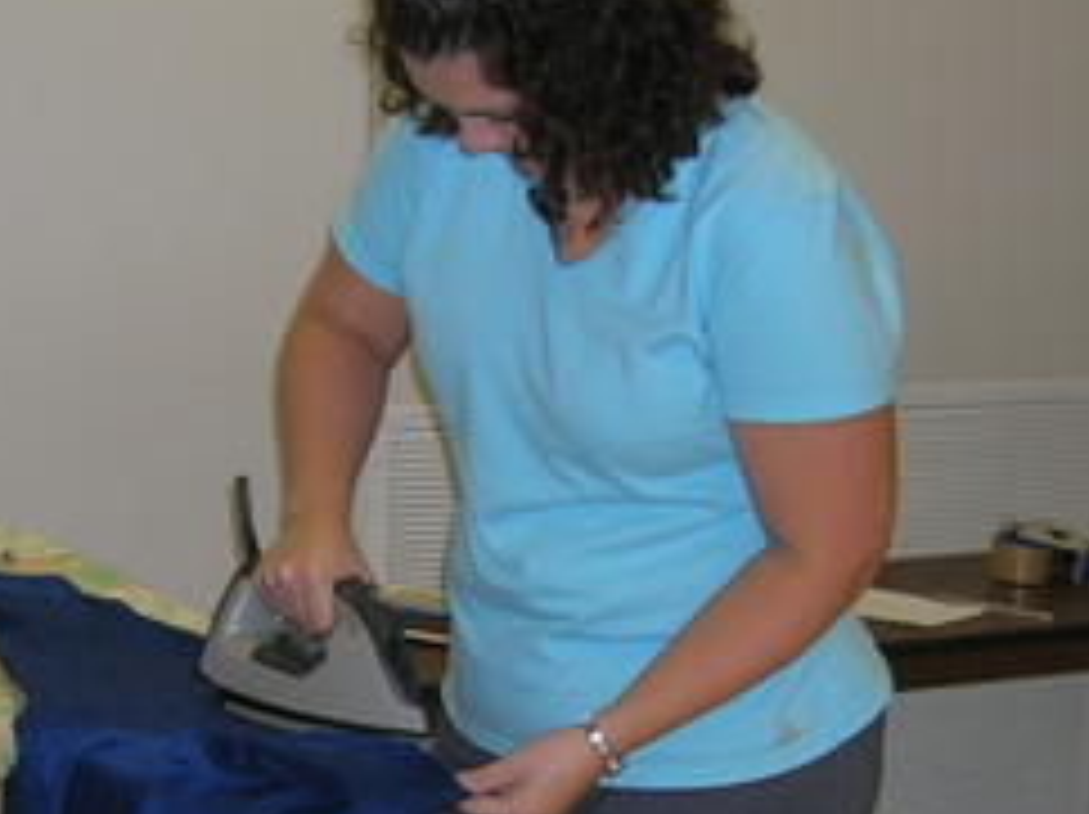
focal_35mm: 90
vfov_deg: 16.3
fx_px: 2829
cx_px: 405
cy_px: 618
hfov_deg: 21.7
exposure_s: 1/60.1
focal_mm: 5.7
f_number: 2.9
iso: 50
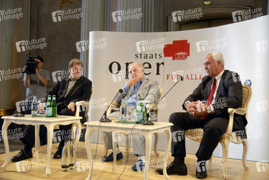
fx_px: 292
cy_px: 90
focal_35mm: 39
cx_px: 134
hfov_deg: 49.5
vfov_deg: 34.3
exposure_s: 1/30
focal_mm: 26
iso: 400
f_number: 3.5
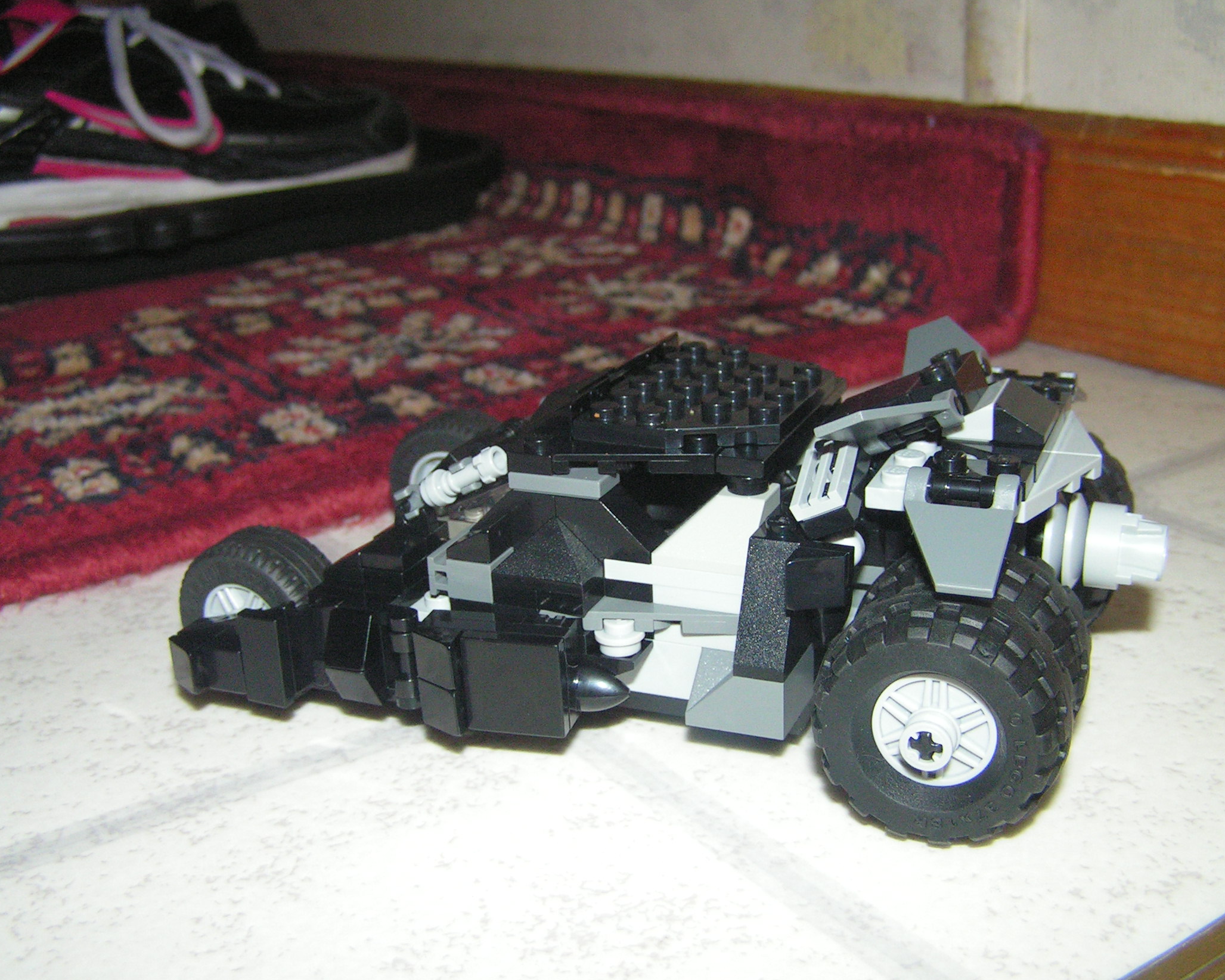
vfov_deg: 36.5
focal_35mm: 41
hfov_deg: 44.8
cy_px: 507
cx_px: 644
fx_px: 1486
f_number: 2.8
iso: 200
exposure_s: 1/40
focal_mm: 6.3
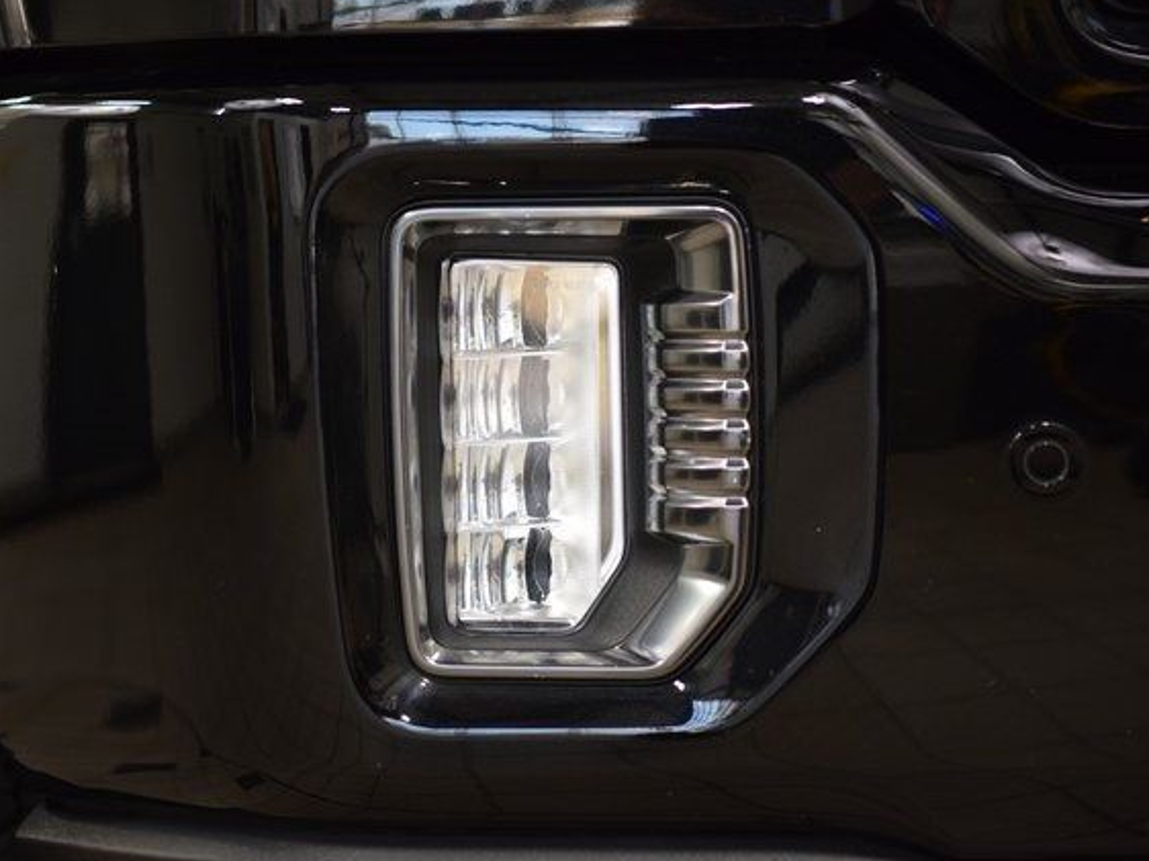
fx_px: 3816
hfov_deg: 17.1
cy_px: 430
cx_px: 552
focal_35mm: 115
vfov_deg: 12.9
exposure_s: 1/125
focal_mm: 70
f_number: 2.8
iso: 1600
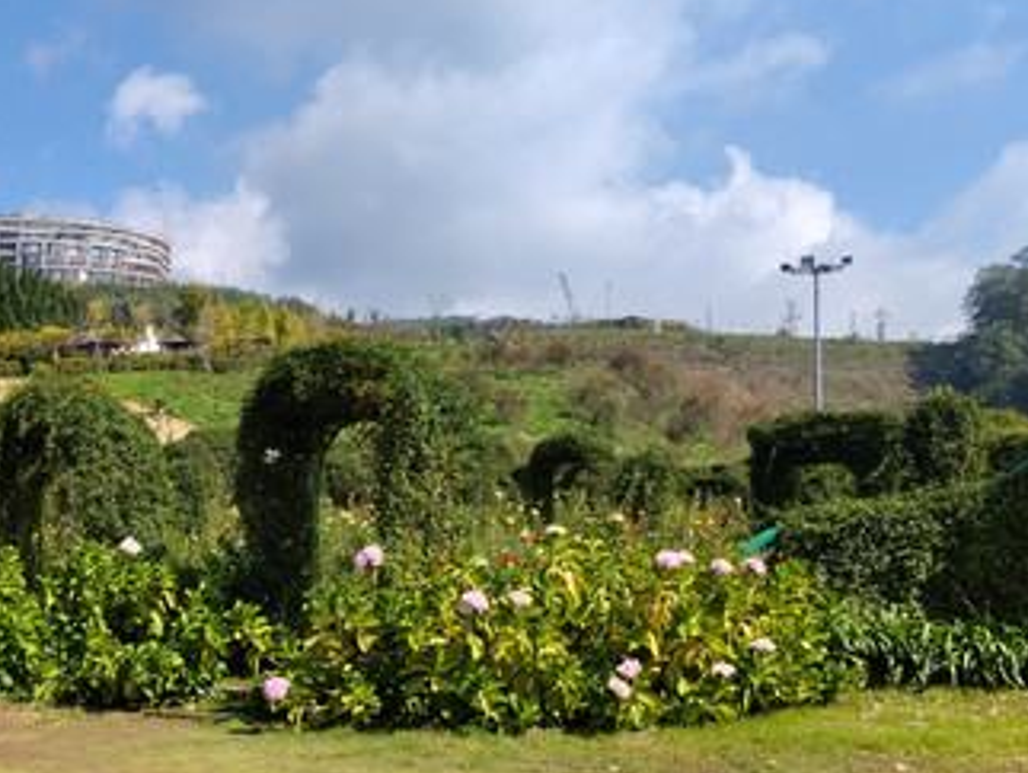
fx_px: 1337
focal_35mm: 45
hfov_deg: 41.4
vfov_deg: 32.1
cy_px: 458
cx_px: 322
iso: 50
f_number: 1.8
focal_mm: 4.22
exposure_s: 1/1442
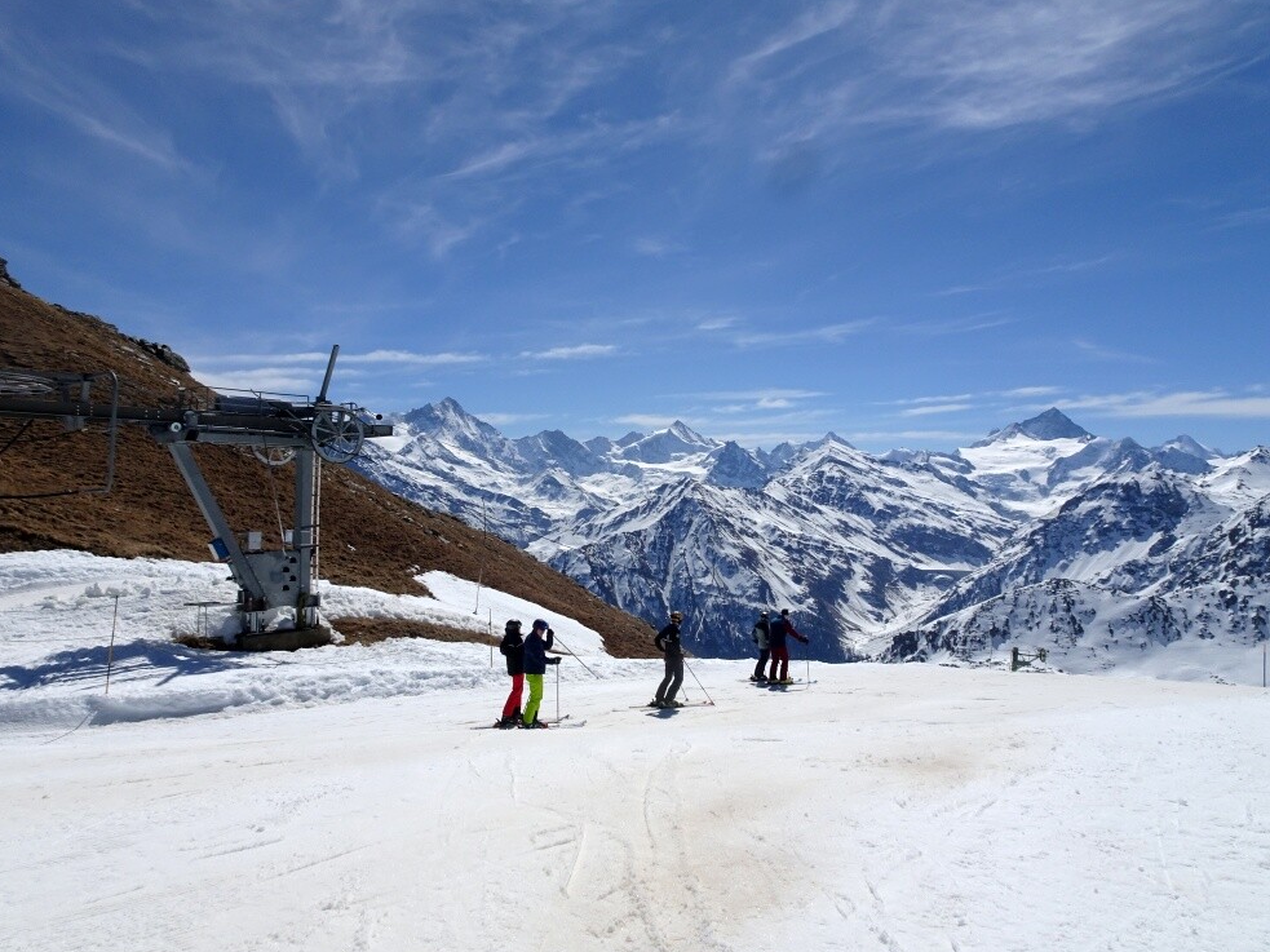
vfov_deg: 54.9
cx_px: 630
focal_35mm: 25
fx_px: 917
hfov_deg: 69.4
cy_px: 468
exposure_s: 1/2000
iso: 80
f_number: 4.5
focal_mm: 4.1
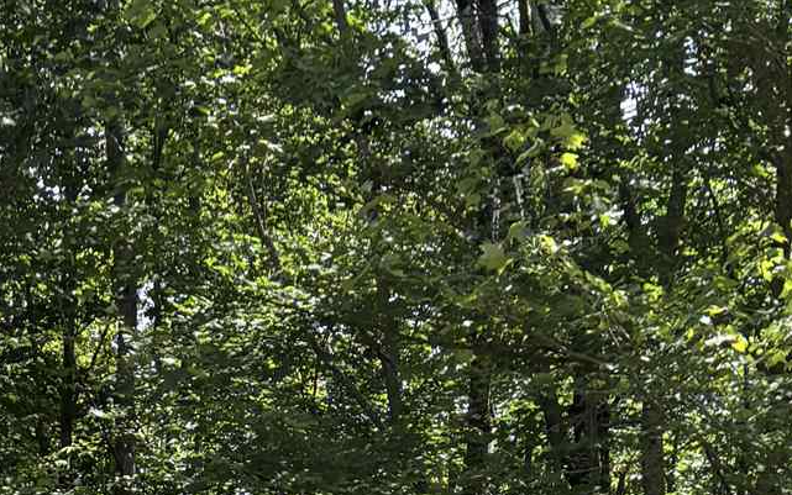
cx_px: -63
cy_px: 1243
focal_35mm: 99
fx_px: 2137
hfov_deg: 20.1
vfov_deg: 10.9
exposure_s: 1/959
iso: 50
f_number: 1.6
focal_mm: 5.96
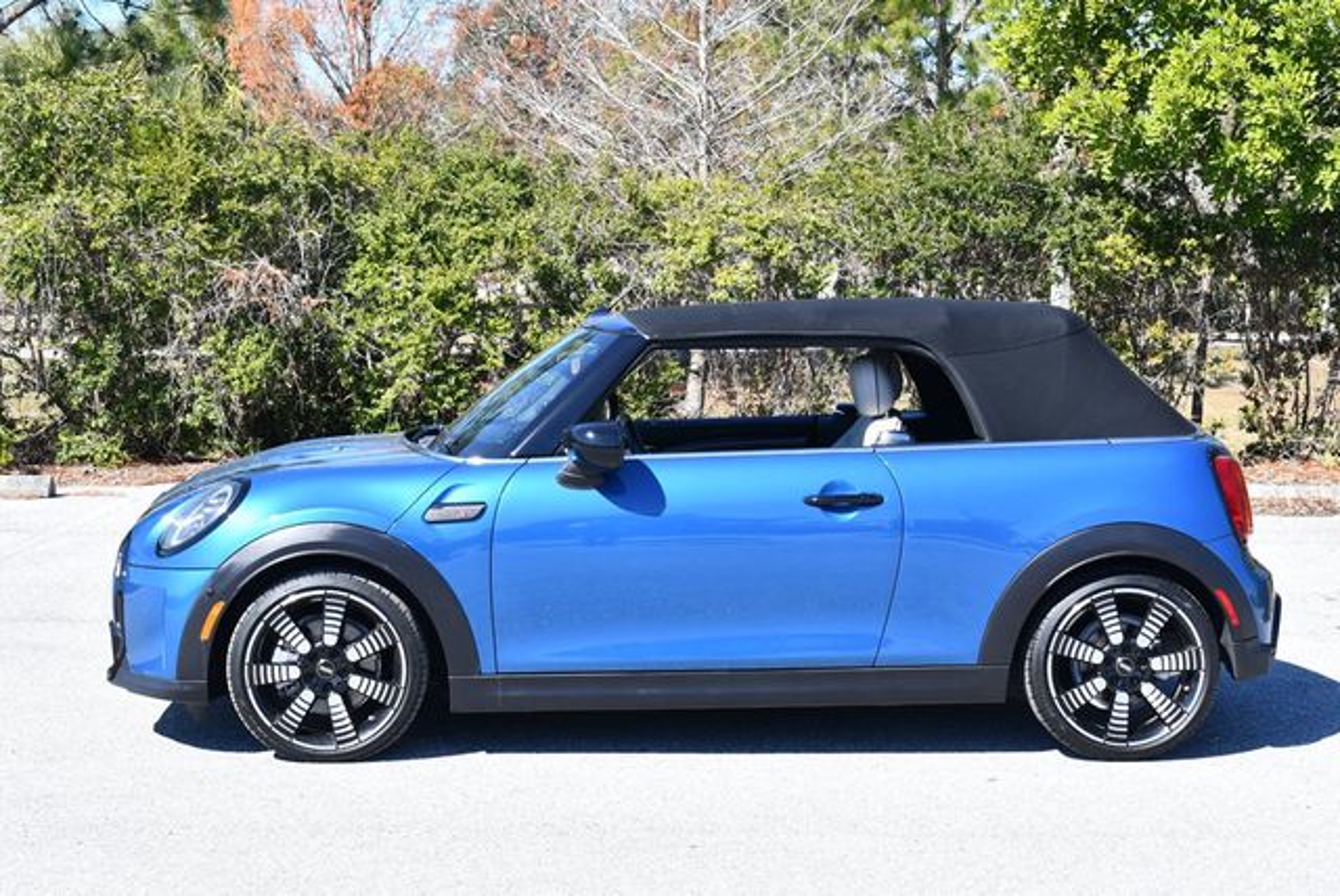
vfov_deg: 19.5
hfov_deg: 28.8
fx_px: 2608
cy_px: 448
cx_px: 670
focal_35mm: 70
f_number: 7.1
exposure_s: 1/250
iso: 200
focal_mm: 35
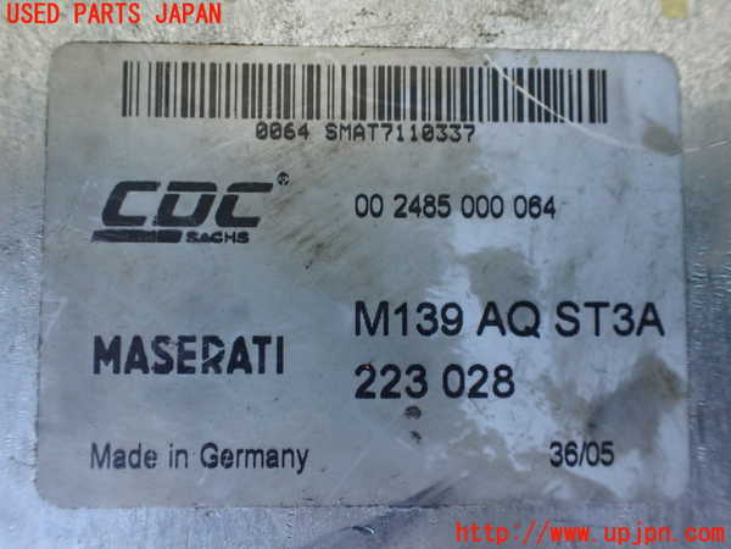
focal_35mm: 30
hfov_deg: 60.0
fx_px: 634
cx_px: 366
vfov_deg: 46.8
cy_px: 274
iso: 800
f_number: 2.3
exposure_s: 1/100
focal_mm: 5.4
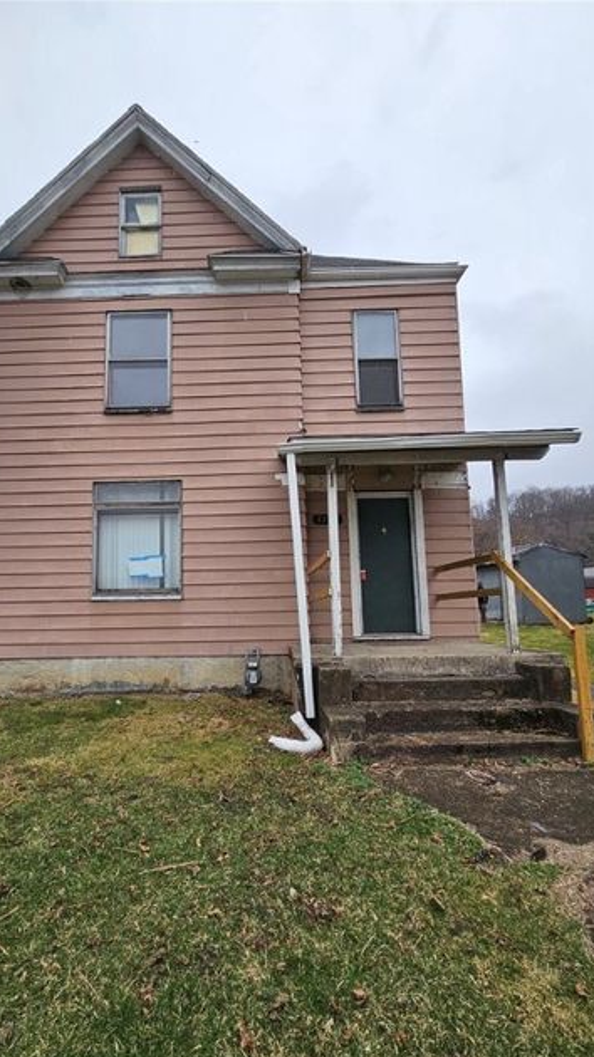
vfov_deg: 102.9
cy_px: 558
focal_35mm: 15
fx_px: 420
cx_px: 243
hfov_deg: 69.9
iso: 50
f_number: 2.2
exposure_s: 1/359
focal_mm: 2.2
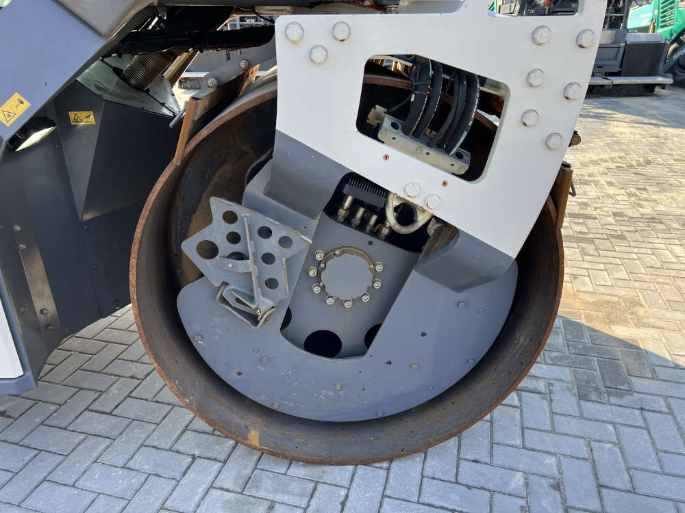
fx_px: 515
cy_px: 256
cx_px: 342
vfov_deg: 53.1
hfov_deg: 67.3
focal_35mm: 26
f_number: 1.5
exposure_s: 1/617
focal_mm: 5.7
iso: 50
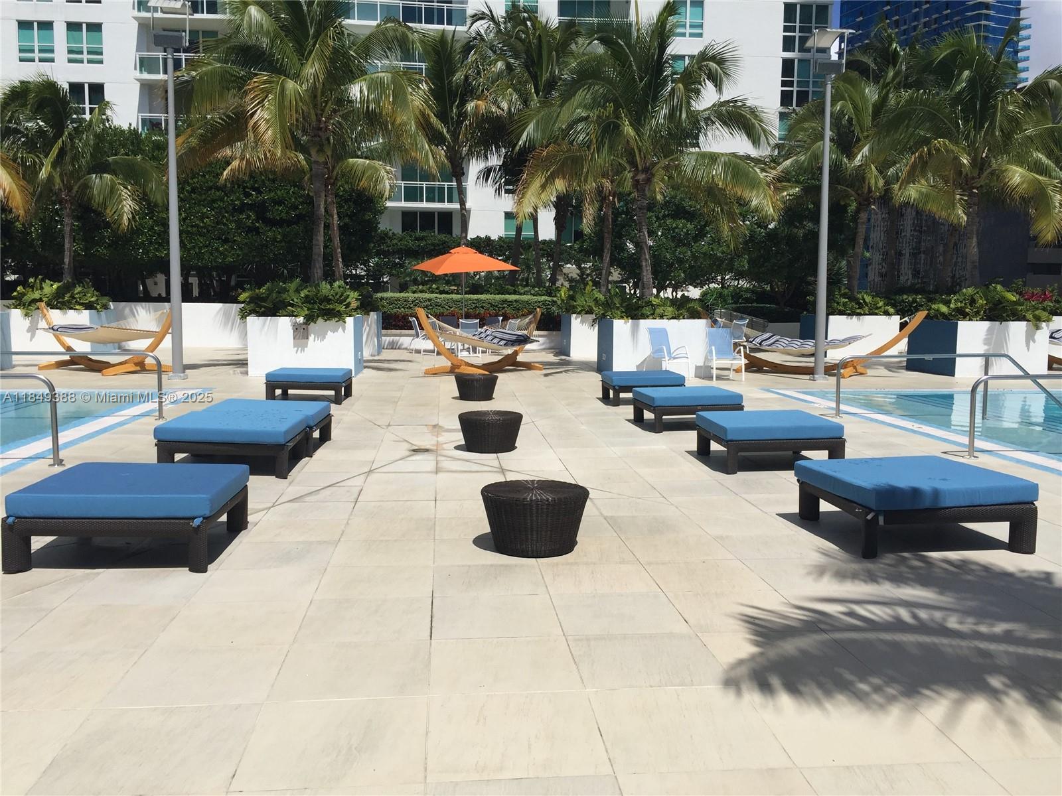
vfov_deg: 48.2
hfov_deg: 61.7
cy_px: 398
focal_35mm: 29
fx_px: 890
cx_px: 531
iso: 32
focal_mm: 4.15
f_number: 2.2
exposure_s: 1/3968
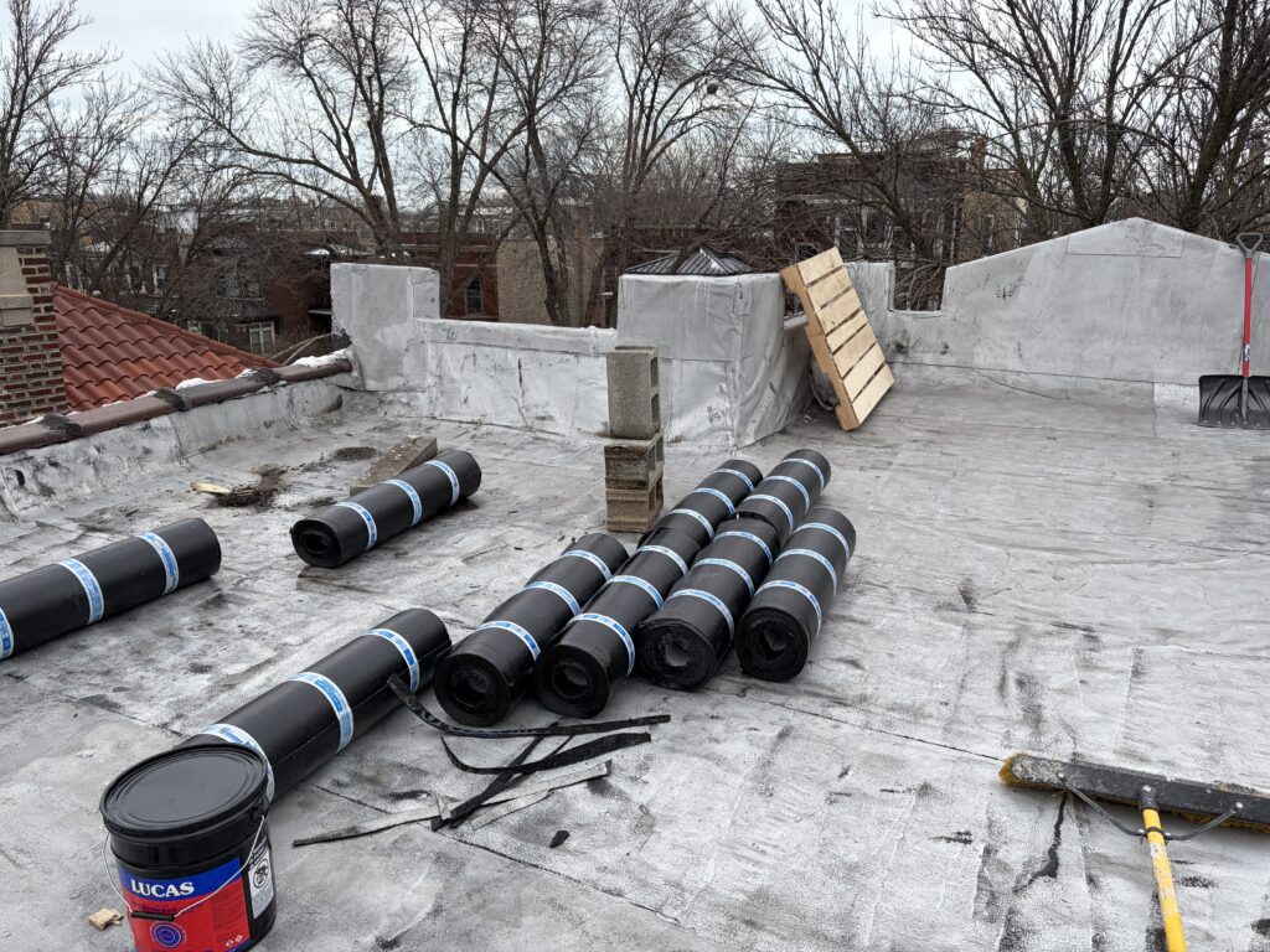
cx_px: 635
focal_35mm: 26
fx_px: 954
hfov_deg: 67.3
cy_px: 476
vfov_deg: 53.1
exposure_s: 1/861
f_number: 1.6
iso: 50
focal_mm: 5.96
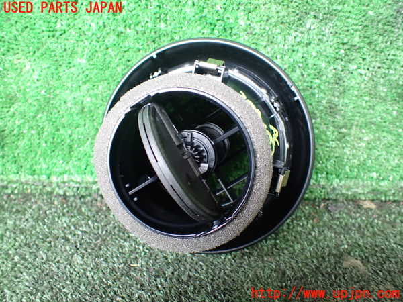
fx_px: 349
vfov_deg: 46.8
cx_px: 202
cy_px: 151
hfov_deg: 60.0
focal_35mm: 30
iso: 800
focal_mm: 5.4
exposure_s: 1/50
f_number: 2.3
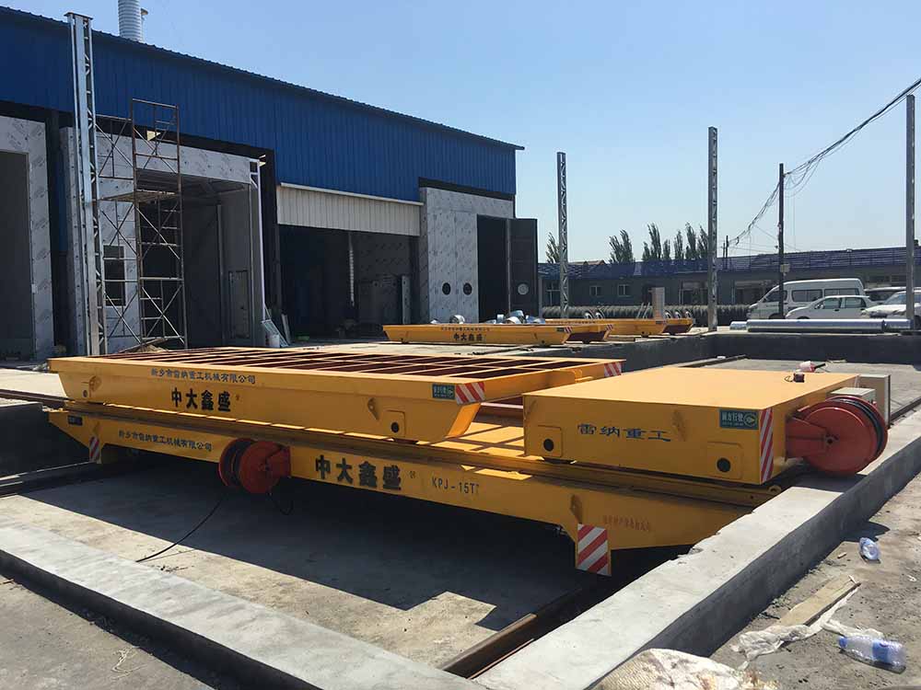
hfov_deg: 61.7
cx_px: 460
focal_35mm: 29
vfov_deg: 48.2
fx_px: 772
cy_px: 345
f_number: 2.2
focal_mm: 4.15
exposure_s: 1/2262
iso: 25
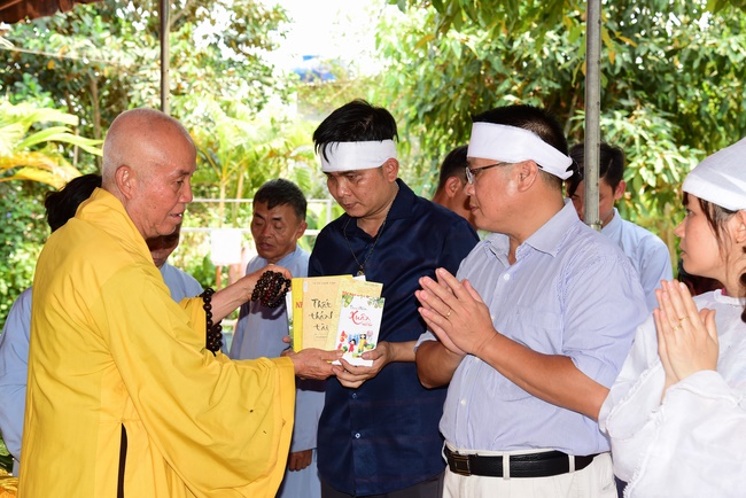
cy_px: 249
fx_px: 1078
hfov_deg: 38.2
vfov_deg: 26.0
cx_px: 373
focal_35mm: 52
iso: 250
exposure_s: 1/100
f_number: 5.6
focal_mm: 52
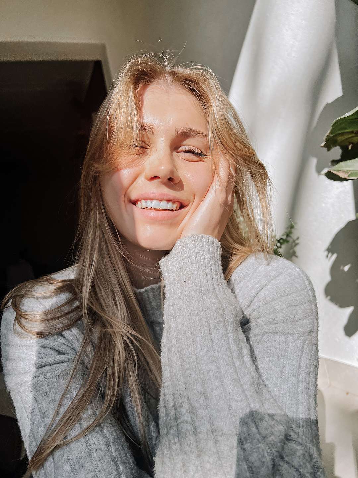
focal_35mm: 26
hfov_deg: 53.1
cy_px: 239
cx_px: 179
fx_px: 359
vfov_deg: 67.3
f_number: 1.5
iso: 50
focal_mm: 5.7
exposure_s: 1/1300
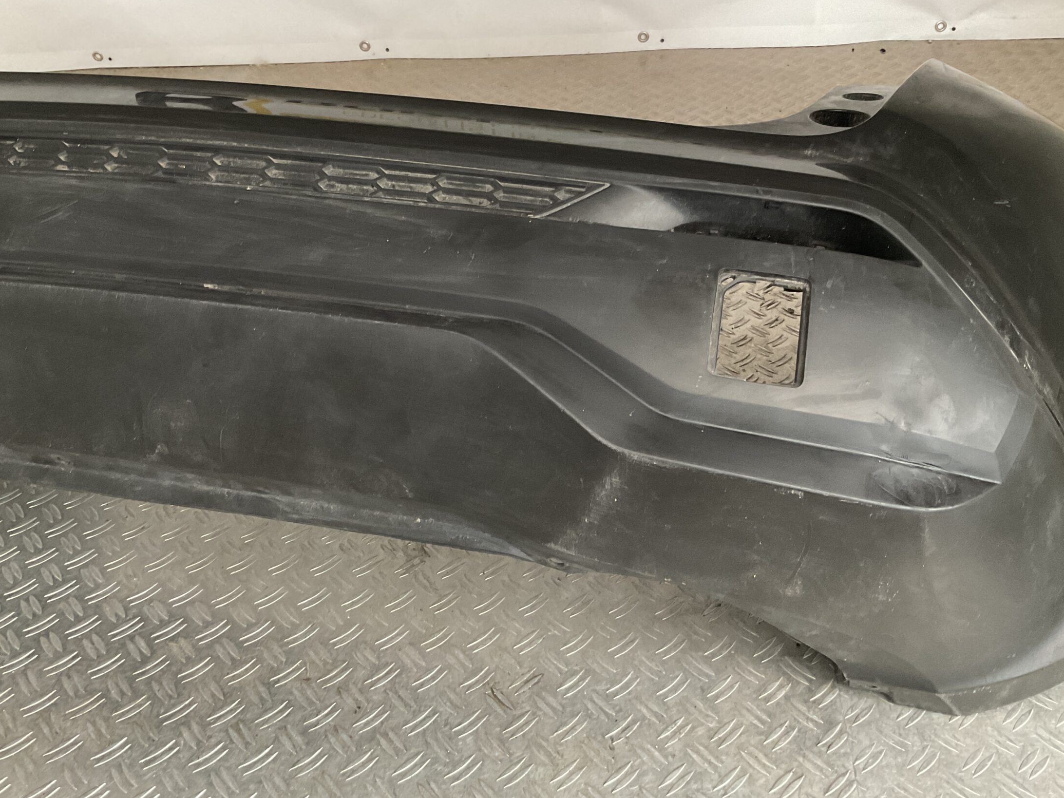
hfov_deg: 54.0
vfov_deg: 41.7
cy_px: 354
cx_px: 527
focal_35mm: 34
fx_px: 1045
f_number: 1.8
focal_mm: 3
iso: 160
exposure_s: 1/60
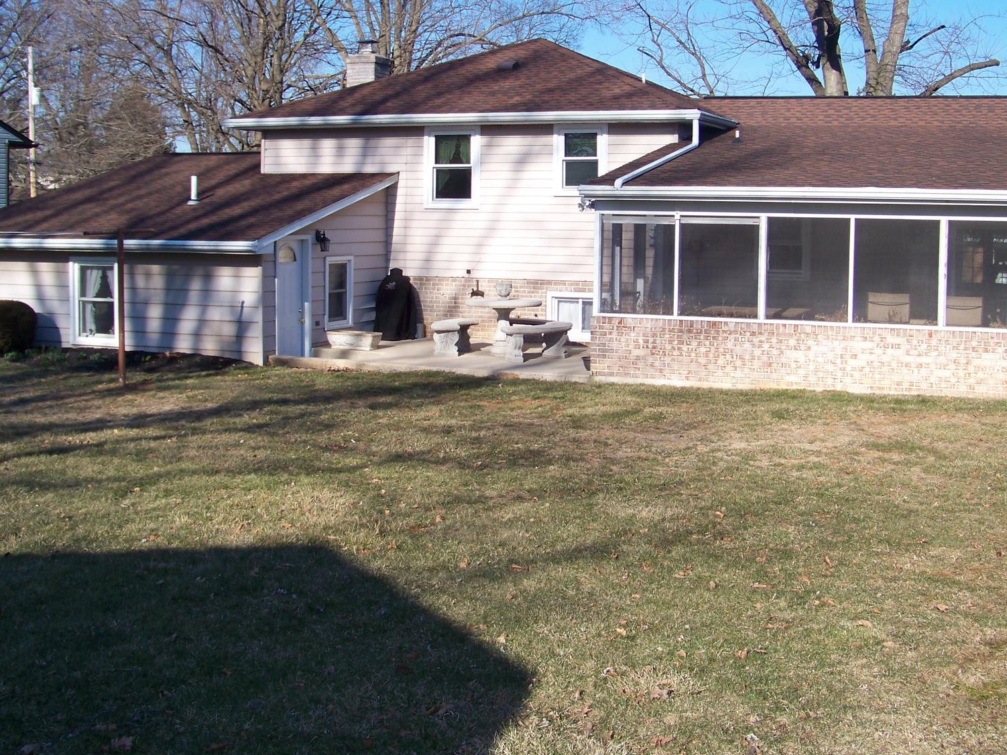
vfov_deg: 32.1
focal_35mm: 45
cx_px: 550
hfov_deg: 42.0
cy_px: 301
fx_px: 1309
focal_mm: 5.85
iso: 64
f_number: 2.8
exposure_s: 1/640
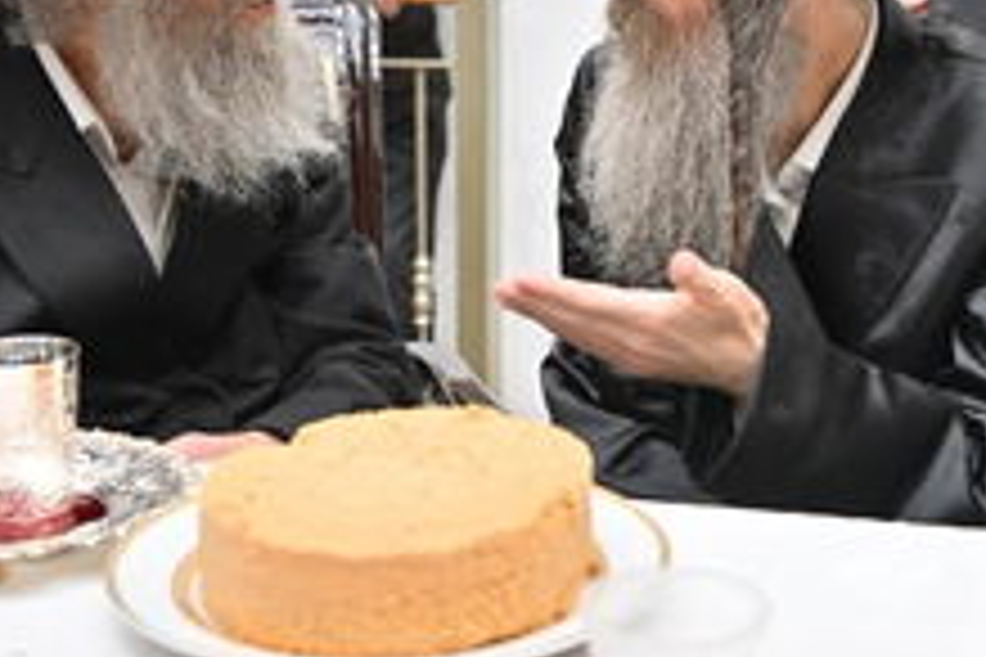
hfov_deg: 32.4
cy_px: 144
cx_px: 531
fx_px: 1698
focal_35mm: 62
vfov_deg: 21.7
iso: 1600
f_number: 4
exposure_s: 1/200
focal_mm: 34
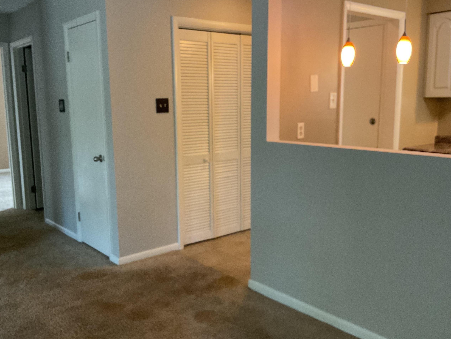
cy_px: 175
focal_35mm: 35
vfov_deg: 40.7
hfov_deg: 52.6
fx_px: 456
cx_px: 211
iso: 125
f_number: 1.8
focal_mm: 3
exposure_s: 1/60
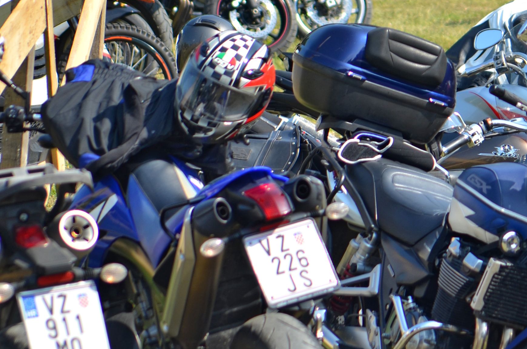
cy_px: 181
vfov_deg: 3.6
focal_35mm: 379
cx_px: 567
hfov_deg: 5.4
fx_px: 5536
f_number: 4
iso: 100
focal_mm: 110
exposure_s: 1/640
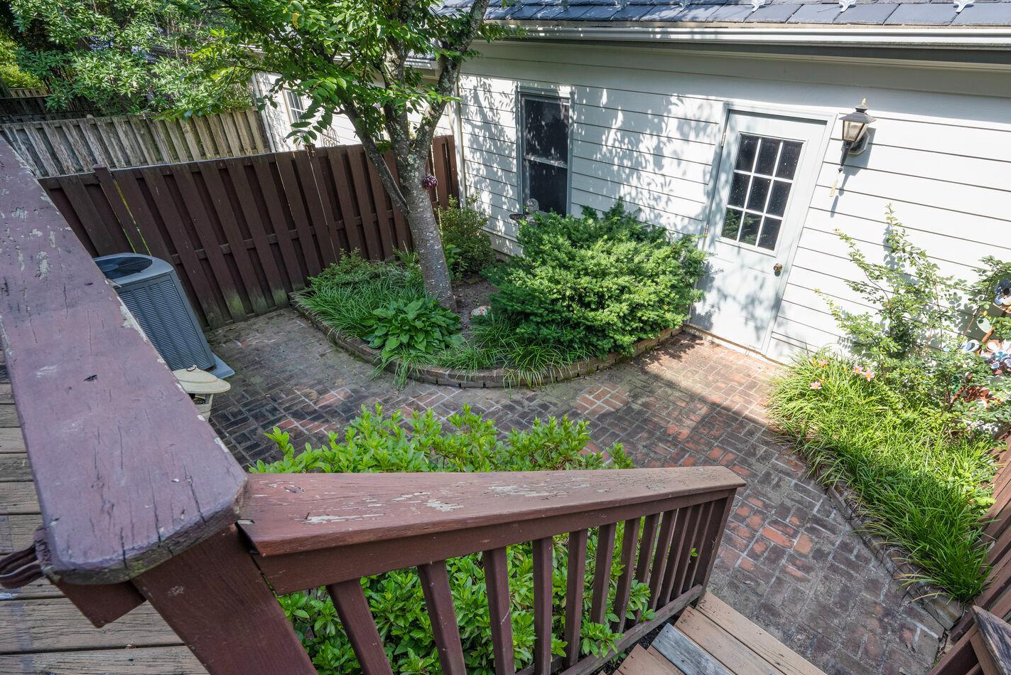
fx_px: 477
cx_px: 568
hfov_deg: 92.8
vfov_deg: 70.2
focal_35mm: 17
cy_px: 376
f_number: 9
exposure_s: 1/100
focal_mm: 14
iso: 200
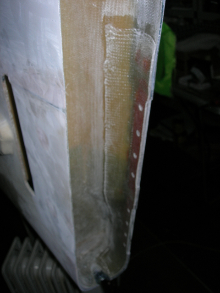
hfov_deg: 37.7
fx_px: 322
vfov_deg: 49.0
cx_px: 110
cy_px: 146
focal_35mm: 38
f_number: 4.8
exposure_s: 1/60.1
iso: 64
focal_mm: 7.8
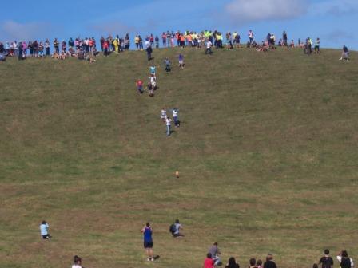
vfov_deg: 13.3
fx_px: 1148
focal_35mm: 111
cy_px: 134
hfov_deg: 17.7
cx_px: 179
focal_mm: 16.8
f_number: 9.5
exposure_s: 1/350
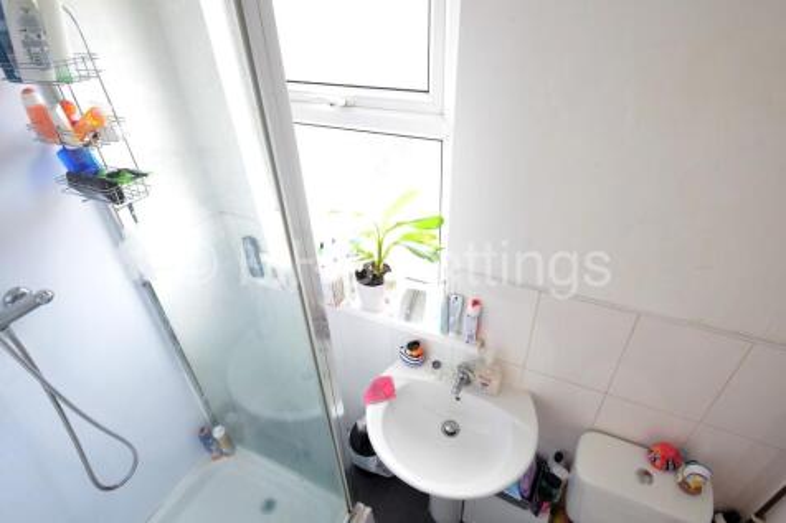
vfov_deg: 69.6
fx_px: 376
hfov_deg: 92.5
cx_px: 393
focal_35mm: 17
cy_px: 262
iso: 1000
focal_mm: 11.5
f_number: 5
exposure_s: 1/40
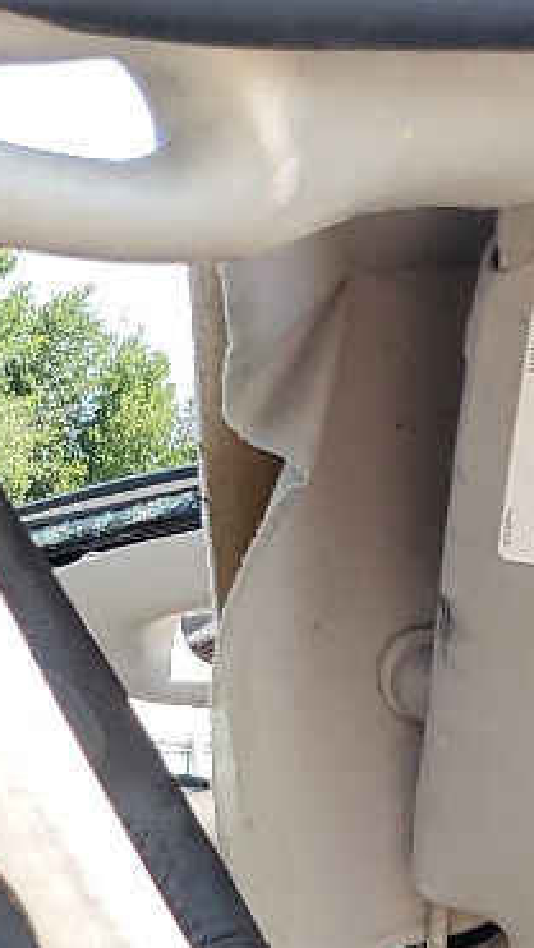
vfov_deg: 16.0
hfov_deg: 9.9
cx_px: 519
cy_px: 1446
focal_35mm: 122
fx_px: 3068
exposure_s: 1/588
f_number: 1.5
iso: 50
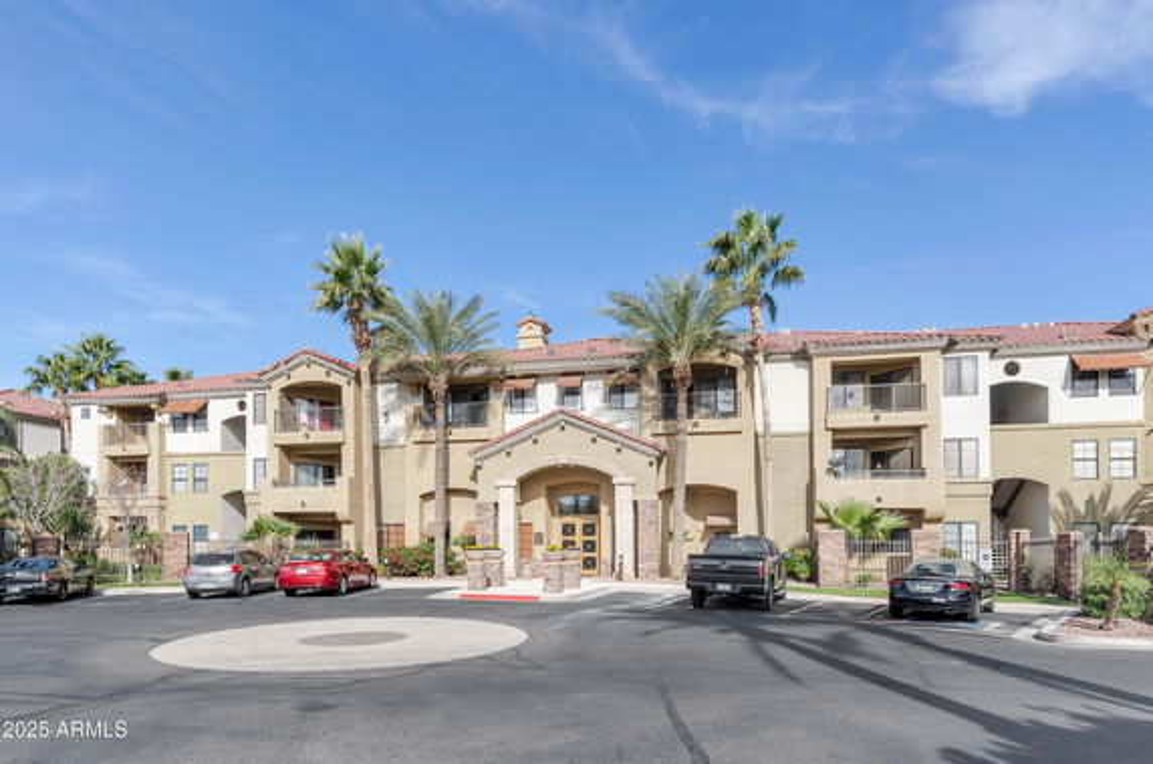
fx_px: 575
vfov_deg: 67.2
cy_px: 382
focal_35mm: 18
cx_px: 576
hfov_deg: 90.1
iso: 250
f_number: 9
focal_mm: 12
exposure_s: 1/320
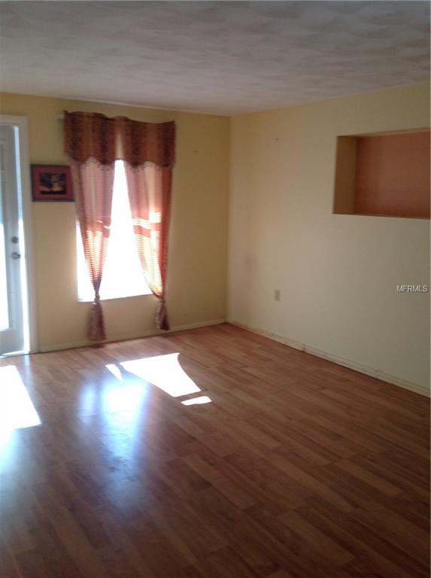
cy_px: 289
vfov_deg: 52.7
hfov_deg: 40.6
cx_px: 216
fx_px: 583
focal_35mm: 35
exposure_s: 1/60
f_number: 2.4
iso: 64
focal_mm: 4.28
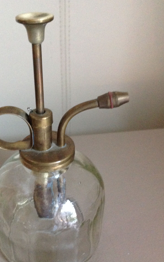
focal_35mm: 42
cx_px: 61
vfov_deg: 47.1
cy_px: 142
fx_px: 300
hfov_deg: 30.4
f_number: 2.4
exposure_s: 1/15
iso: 500
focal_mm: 4.28
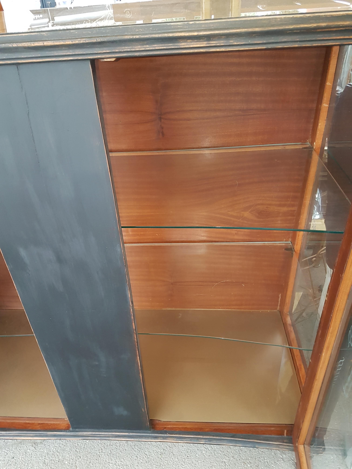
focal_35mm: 26
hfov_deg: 53.1
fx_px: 353
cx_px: 176
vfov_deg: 67.3
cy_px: 234
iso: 200
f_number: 1.7
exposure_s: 1/50
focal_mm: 4.2
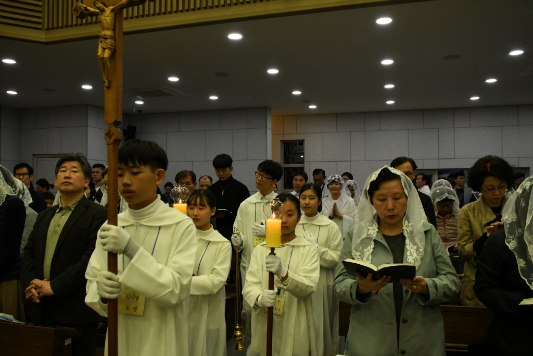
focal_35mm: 31
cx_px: 266
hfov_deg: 60.3
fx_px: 459
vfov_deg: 42.3
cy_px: 178
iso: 1600
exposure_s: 1/125
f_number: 4.5
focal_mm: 21
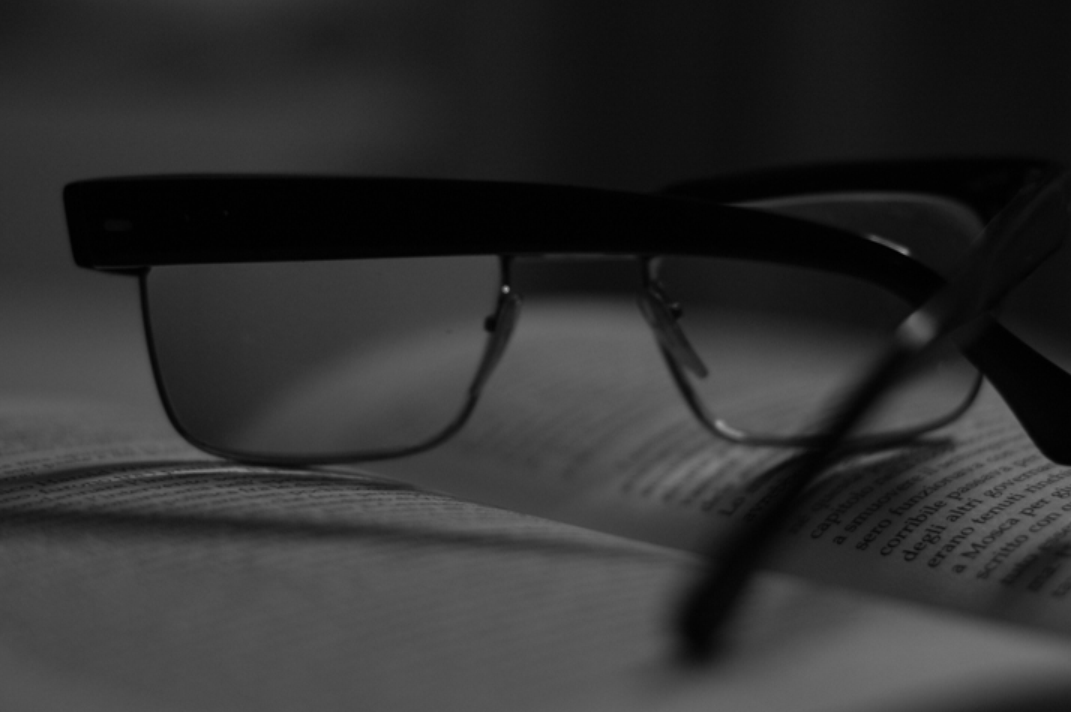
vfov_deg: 16.2
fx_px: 2497
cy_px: 319
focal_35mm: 84
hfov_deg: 24.2
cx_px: 590
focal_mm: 50
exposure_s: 1/100
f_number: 2.2
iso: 400
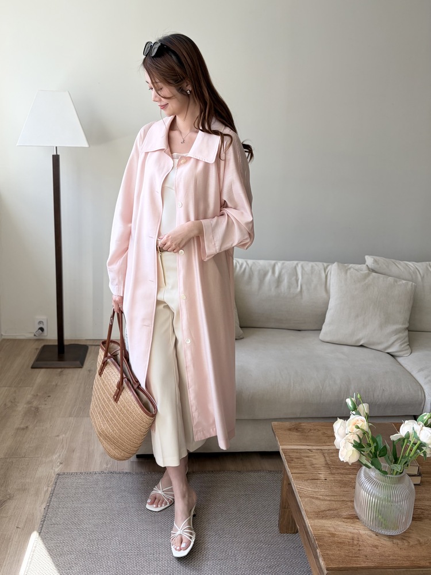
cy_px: 288
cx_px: 216
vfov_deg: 67.3
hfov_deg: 53.1
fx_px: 432
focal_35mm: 26
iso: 40
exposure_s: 1/210
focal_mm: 5.96
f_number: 1.6
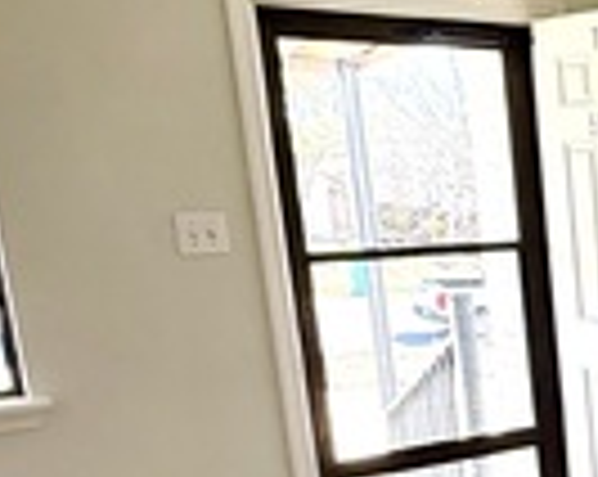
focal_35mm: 66
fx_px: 1166
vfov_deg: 22.7
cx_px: 1034
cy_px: 405
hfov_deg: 21.1
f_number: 2.2
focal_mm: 2.22
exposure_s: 1/120
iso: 80
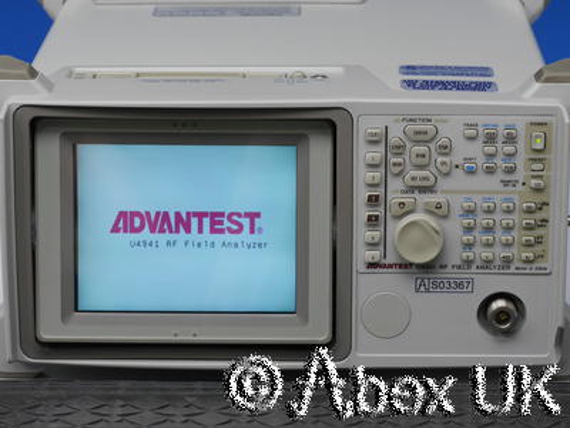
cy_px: 214
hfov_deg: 13.5
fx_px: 2404
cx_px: 285
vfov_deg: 10.2
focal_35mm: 146
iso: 400
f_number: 9
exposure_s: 1/4
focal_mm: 73
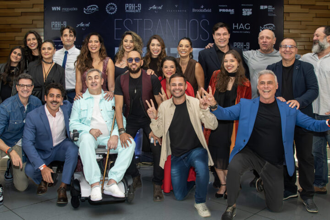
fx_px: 330
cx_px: 165
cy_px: 110
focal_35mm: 36
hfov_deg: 53.1
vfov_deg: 36.9
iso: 3200
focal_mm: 24
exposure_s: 1/200
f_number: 5.6
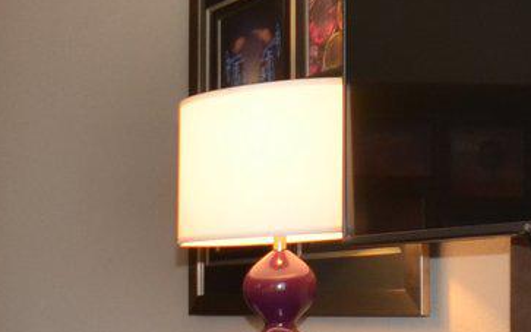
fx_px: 1245
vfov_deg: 14.9
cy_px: 351
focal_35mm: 86
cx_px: -603
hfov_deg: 16.5
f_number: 5
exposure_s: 1/30
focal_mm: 10
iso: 250
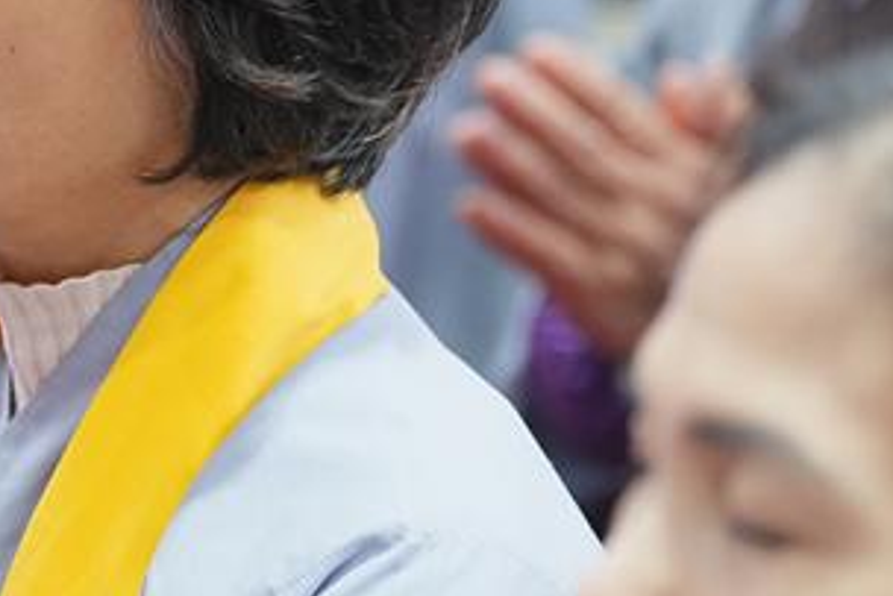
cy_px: 82
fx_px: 10274
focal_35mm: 414
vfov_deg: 3.3
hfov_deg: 5.0
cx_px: -197
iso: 2000
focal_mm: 105
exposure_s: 1/100
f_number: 2.8
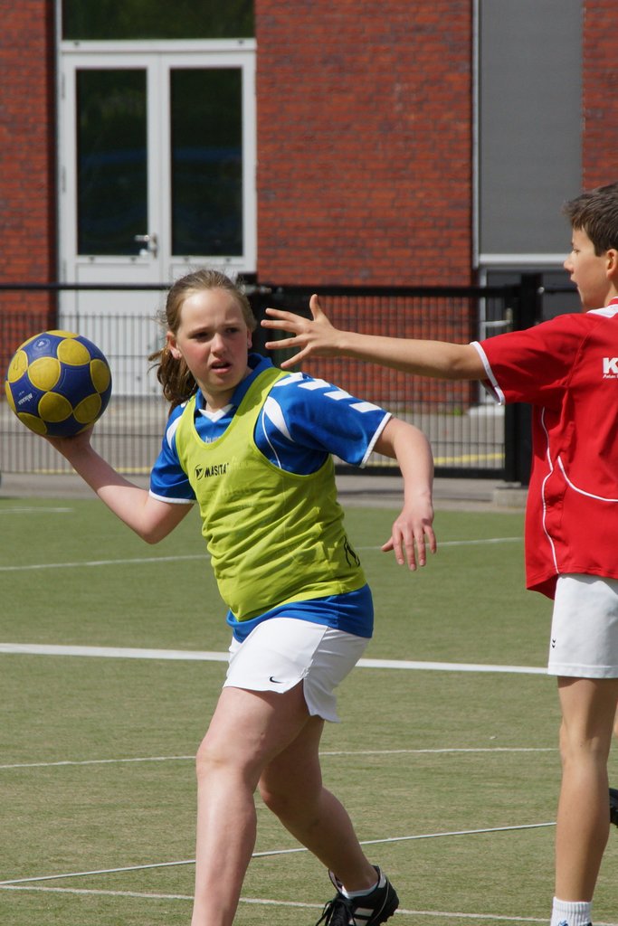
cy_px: 463
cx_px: 309
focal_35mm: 225
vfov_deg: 9.1
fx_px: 5791
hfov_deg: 6.1
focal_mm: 150
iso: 320
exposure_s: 1/1000
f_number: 10
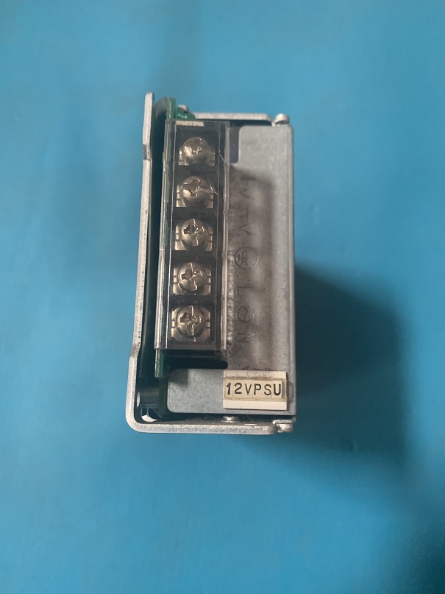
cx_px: 222
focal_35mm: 26
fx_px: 446
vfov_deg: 67.3
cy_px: 297
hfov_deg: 53.1
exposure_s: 1/58
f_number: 1.8
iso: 400
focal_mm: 4.25
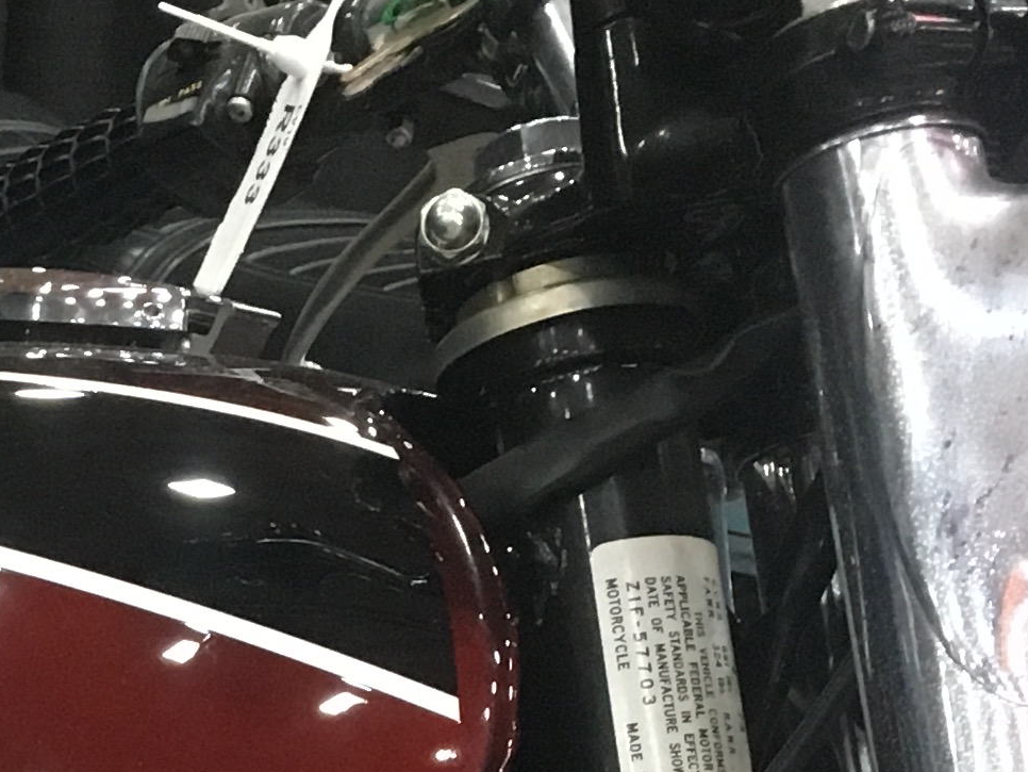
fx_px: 3594
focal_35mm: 121
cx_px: -277
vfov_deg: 11.4
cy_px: 1398
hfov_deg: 15.5
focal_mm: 4.15
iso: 200
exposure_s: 1/20
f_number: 2.2
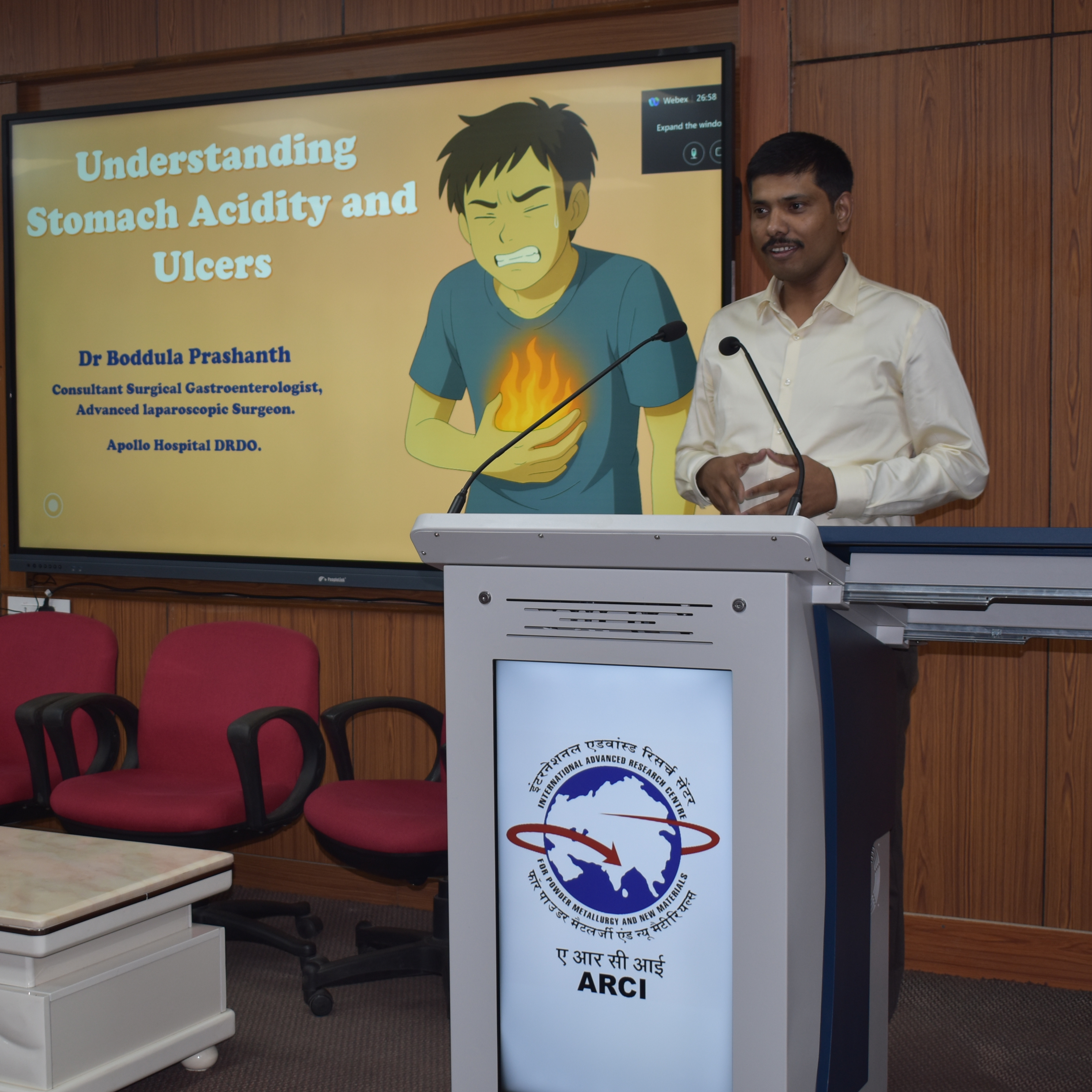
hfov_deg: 30.7
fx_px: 1986
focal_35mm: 56
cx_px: 429
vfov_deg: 30.7
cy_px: 547
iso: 220
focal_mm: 29
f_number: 4.2
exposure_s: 1/60
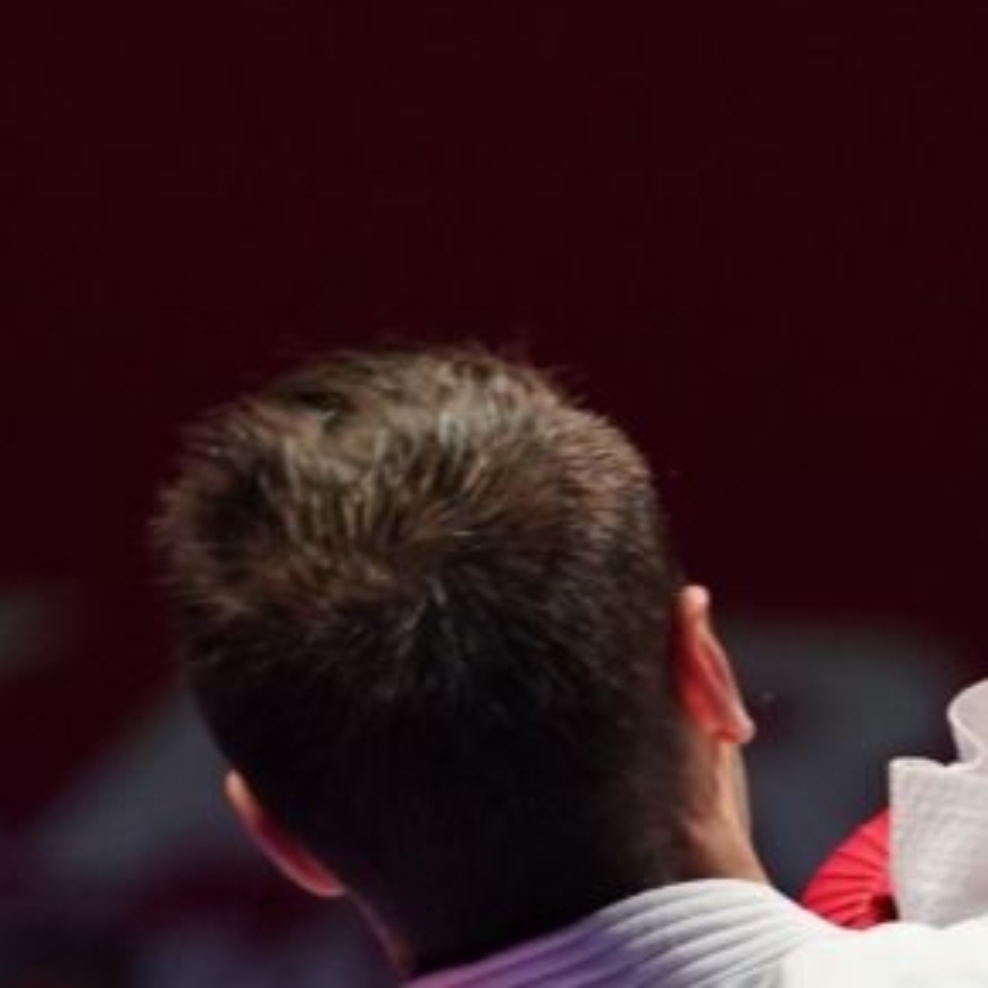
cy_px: 1370
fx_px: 28449
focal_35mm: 881
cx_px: 1530
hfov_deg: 2.0
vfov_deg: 2.0
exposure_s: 1/1000
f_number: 2.8
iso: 1600
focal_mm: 167
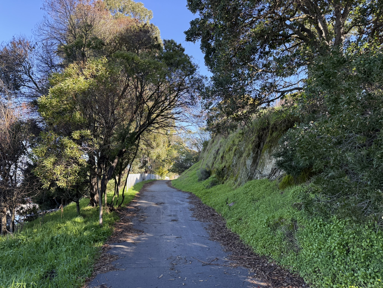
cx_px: 192
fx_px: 266
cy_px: 144
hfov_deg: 71.6
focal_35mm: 24
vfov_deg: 56.8
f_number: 1.78
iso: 100
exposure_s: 1/453
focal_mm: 6.76
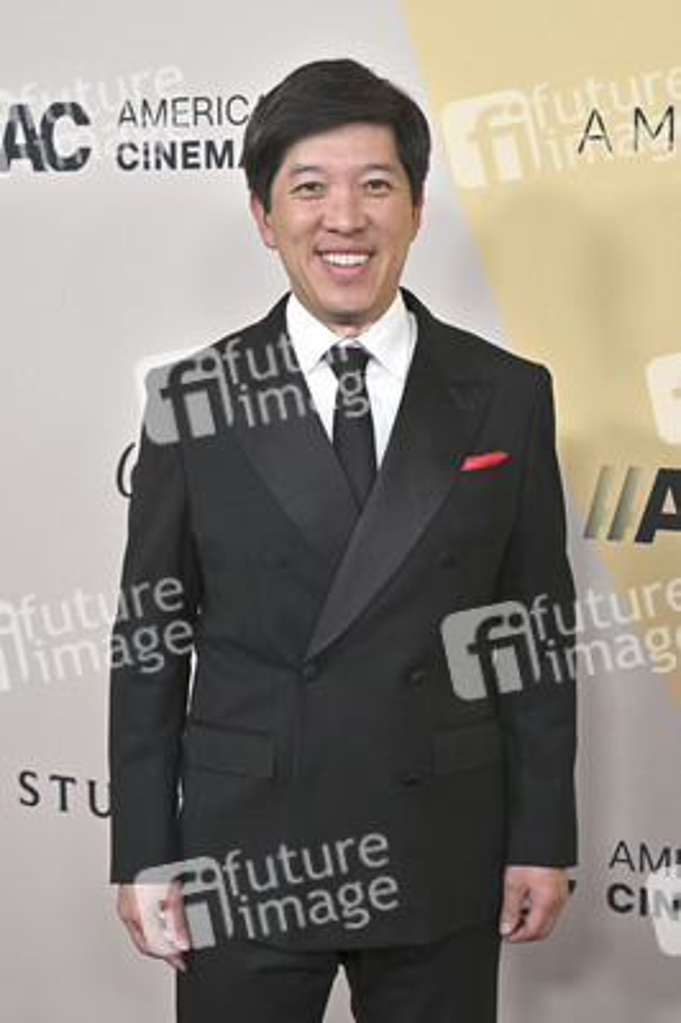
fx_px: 1904
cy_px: 512
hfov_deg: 20.3
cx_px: 340
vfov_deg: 30.1
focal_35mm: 67
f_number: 6.3
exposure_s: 1/320
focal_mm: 67
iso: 2000
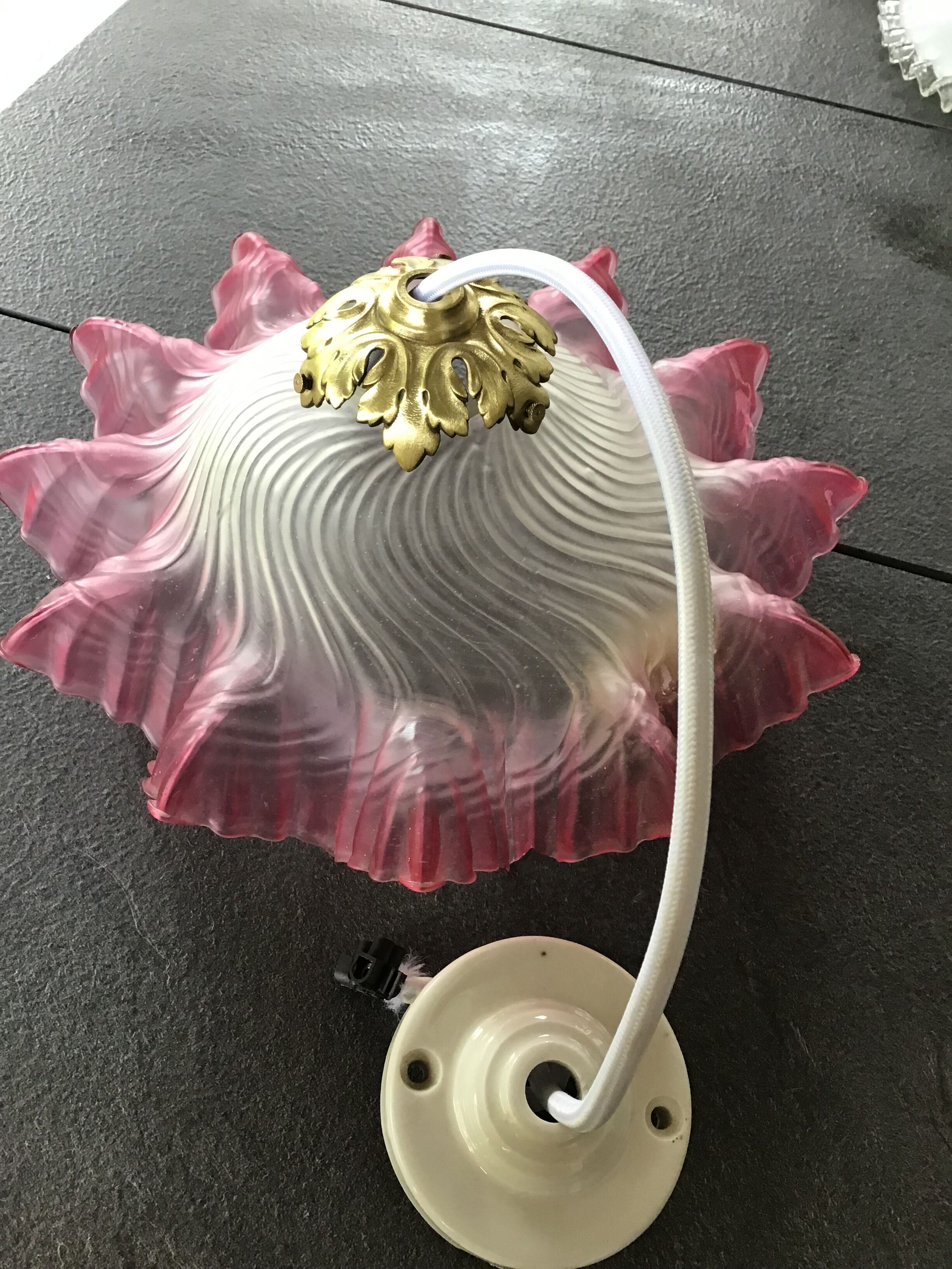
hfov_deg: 45.4
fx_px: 1137
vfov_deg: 58.4
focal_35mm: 31
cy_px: 634
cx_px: 476
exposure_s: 1/33
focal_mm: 3.3
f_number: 2.4
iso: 50
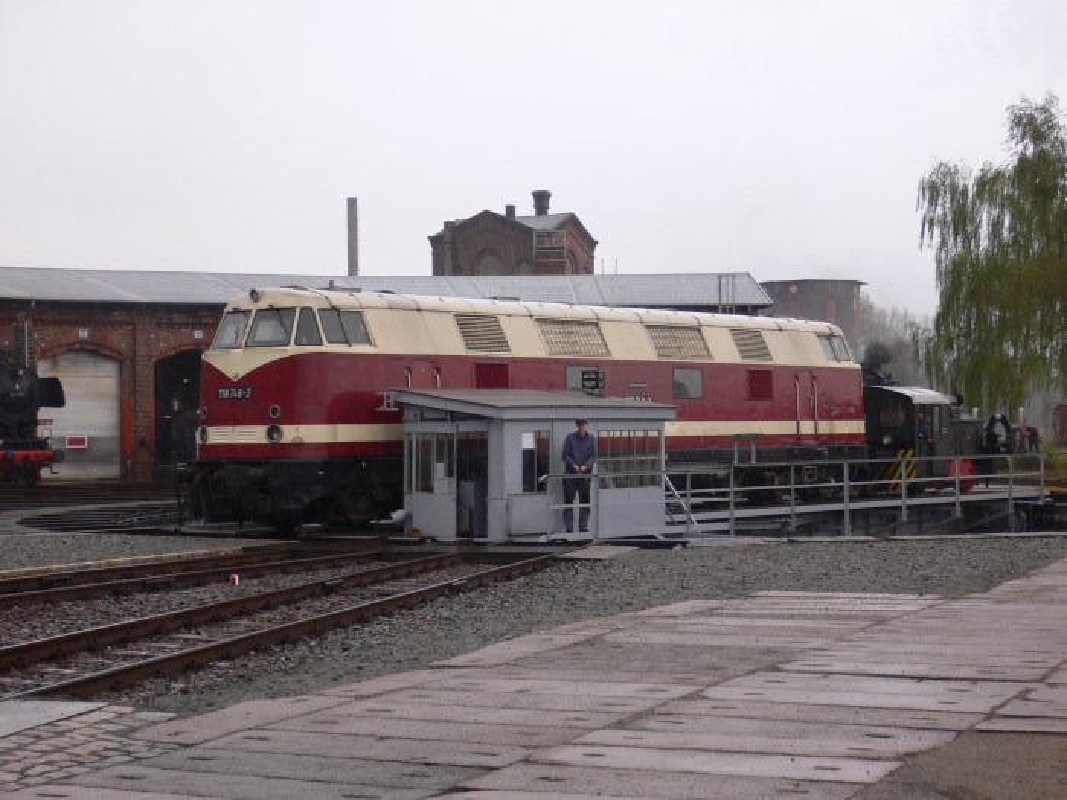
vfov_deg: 22.3
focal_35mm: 66
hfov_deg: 29.4
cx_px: 534
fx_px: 2034
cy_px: 400
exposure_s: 1/80
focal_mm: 11
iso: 100
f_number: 4
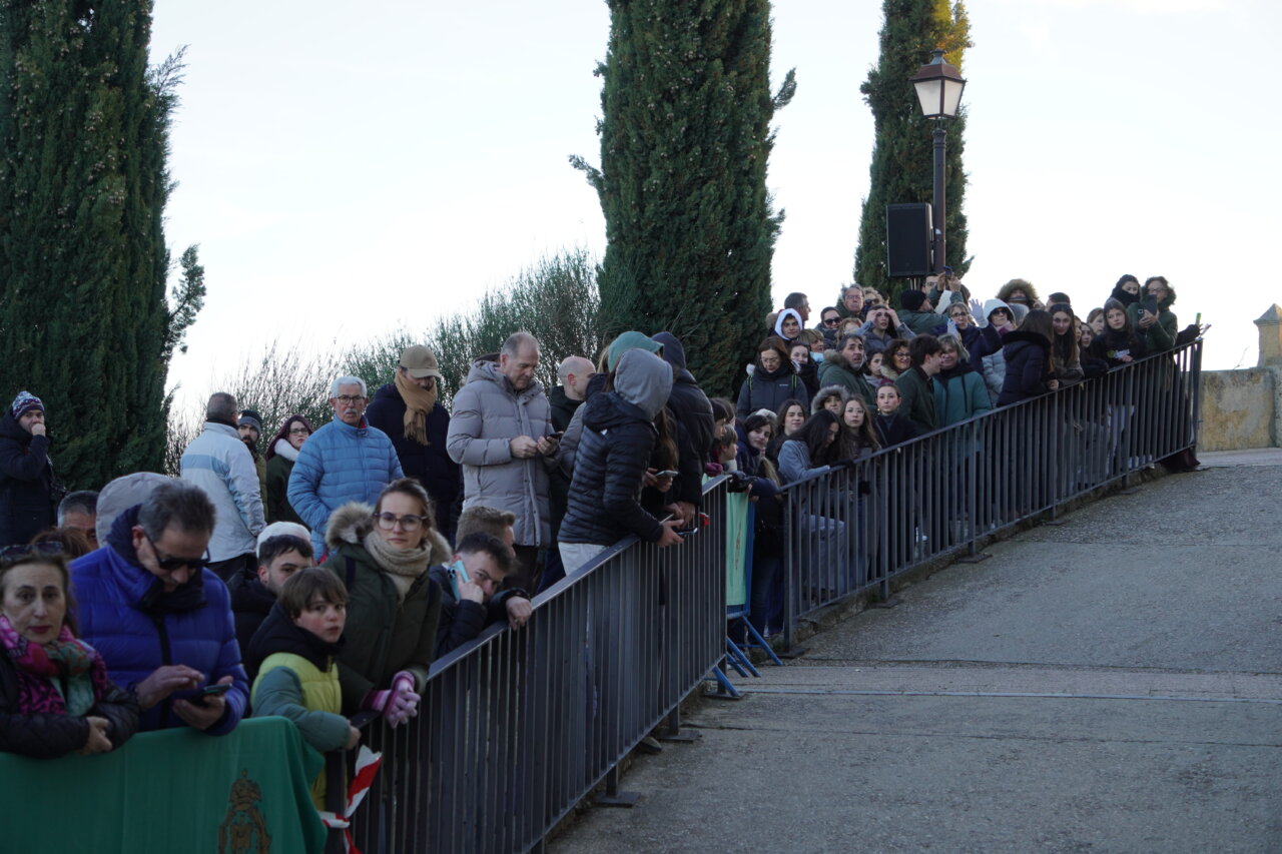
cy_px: 427
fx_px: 2937
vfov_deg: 16.5
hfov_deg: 24.6
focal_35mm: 82
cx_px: 641
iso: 125
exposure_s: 1/100
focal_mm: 55
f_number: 4.5
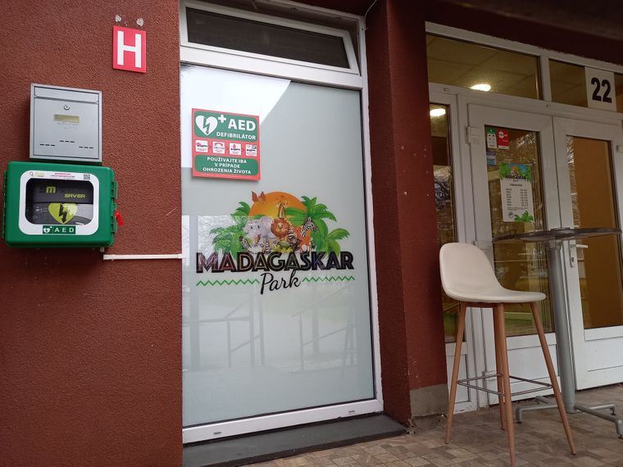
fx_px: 450
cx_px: 312
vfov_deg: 54.9
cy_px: 234
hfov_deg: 69.4
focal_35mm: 25
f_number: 2
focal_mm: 4.6
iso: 320
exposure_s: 1/50
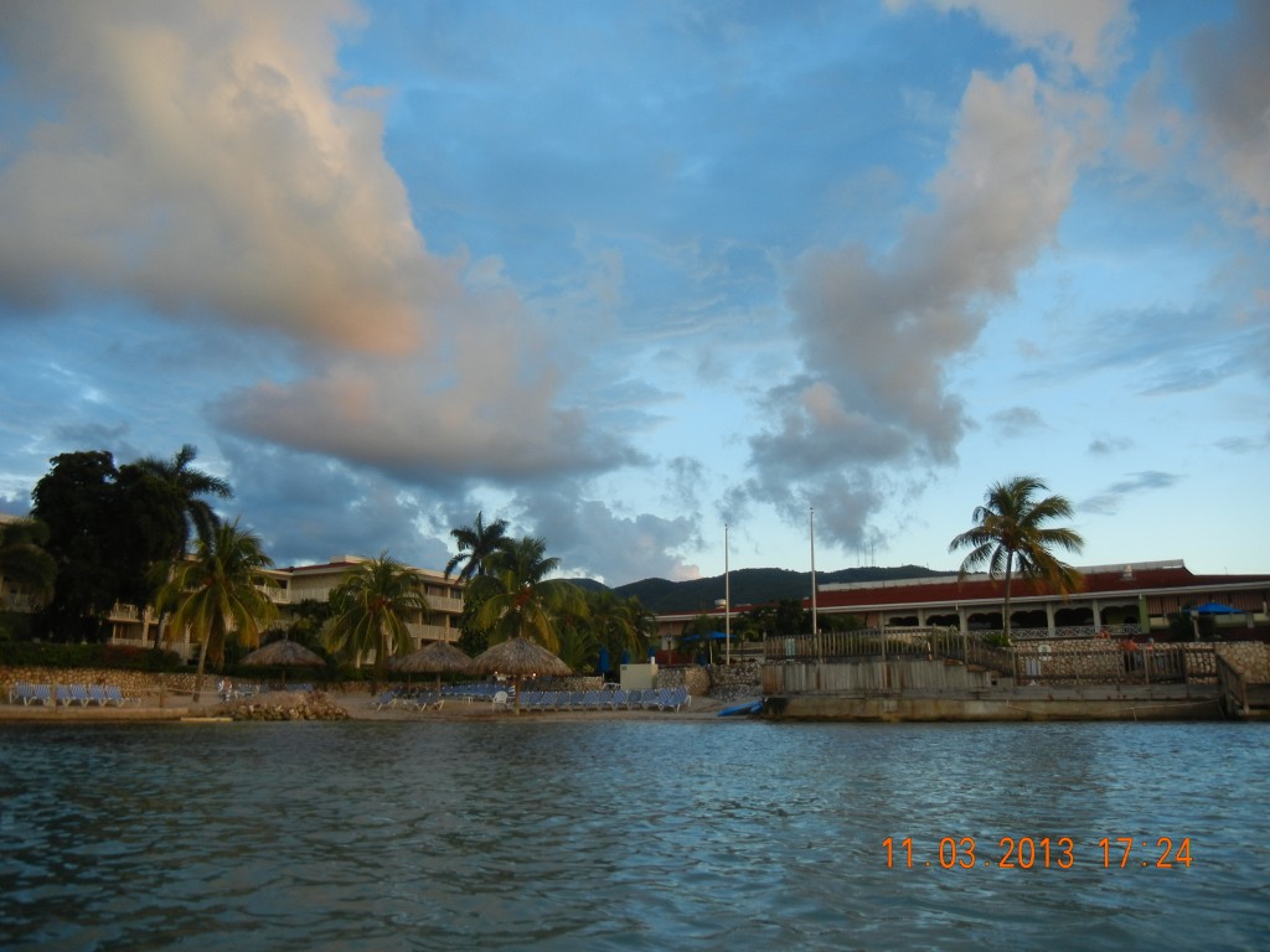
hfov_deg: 60.0
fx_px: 1101
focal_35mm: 30
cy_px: 476
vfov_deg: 46.8
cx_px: 635
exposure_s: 1/110
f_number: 3.5
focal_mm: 5.4
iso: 160
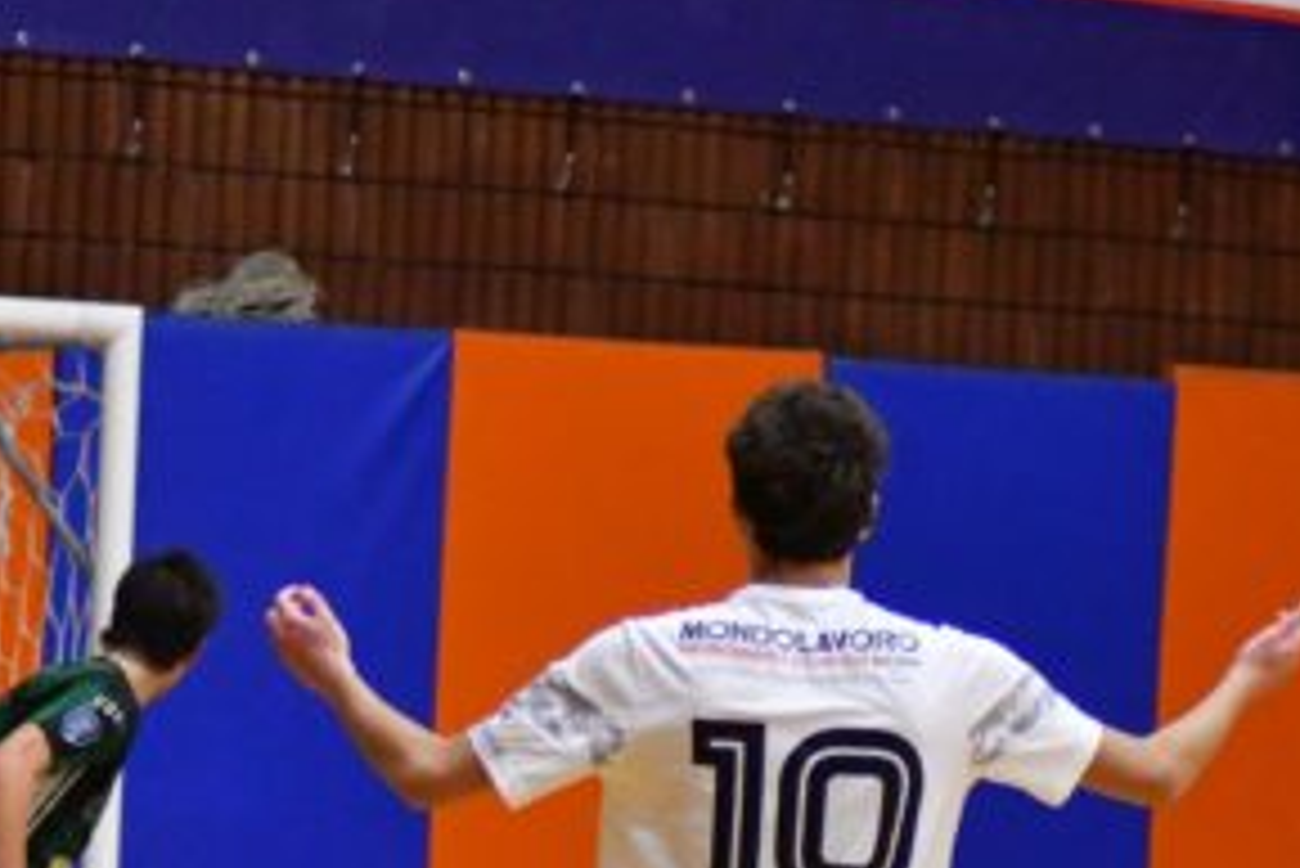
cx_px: 153
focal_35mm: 253
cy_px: 1012
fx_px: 9140
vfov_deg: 5.4
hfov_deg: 8.1
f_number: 4
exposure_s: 1/640
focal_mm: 70
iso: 8000
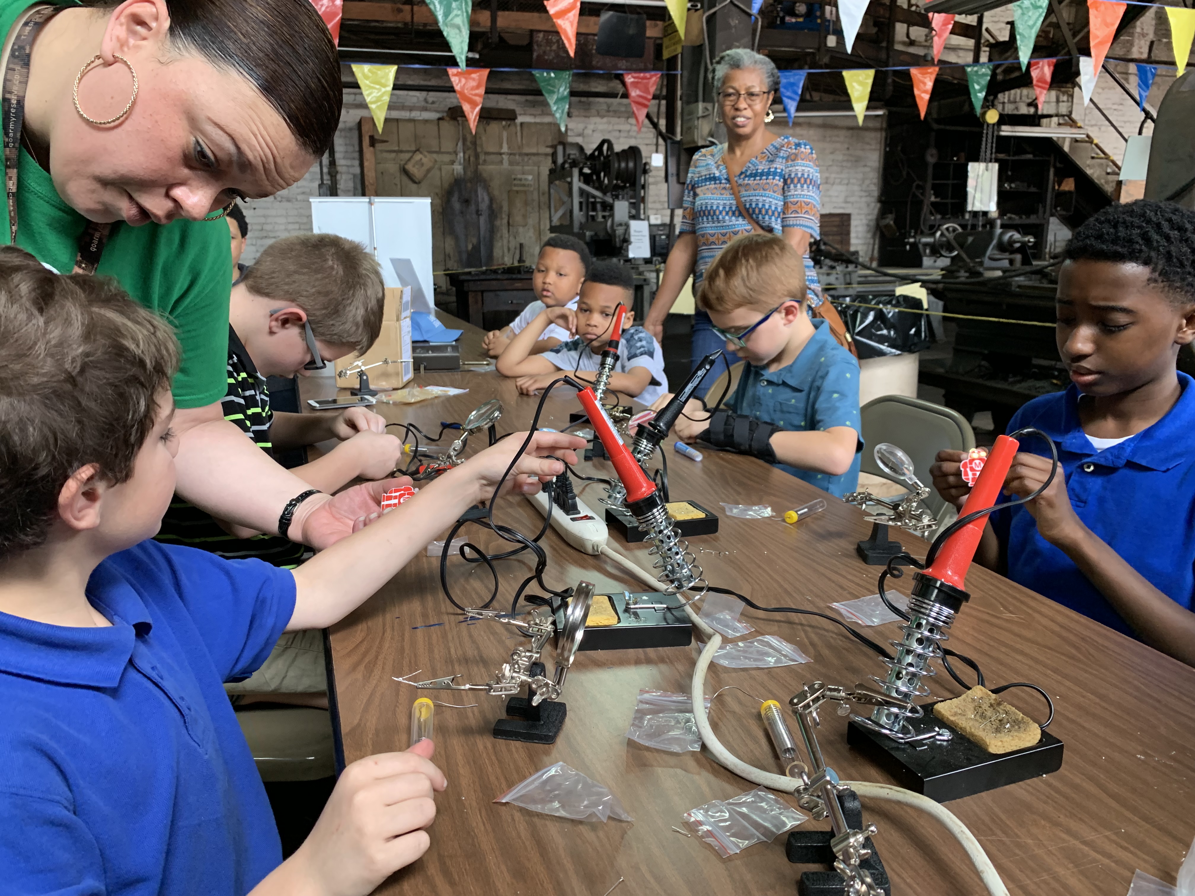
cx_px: 598
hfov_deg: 67.3
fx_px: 898
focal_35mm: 26
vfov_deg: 53.1
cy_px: 448
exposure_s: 1/60
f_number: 1.8
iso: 200
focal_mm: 4.25
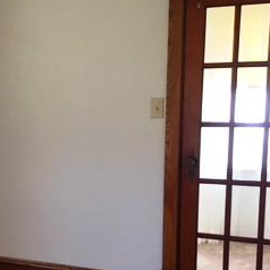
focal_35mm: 69
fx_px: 609
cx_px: 16
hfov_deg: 24.1
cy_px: 189
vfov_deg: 24.8
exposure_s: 1/30
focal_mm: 4.15
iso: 25
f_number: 2.2
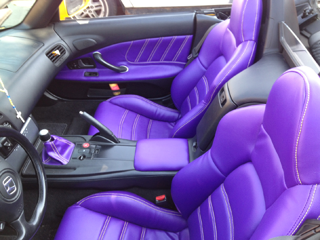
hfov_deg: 52.6
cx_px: 160
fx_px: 324
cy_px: 120
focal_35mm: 35
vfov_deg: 40.7
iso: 50
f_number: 2.4
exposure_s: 1/60
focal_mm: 4.28
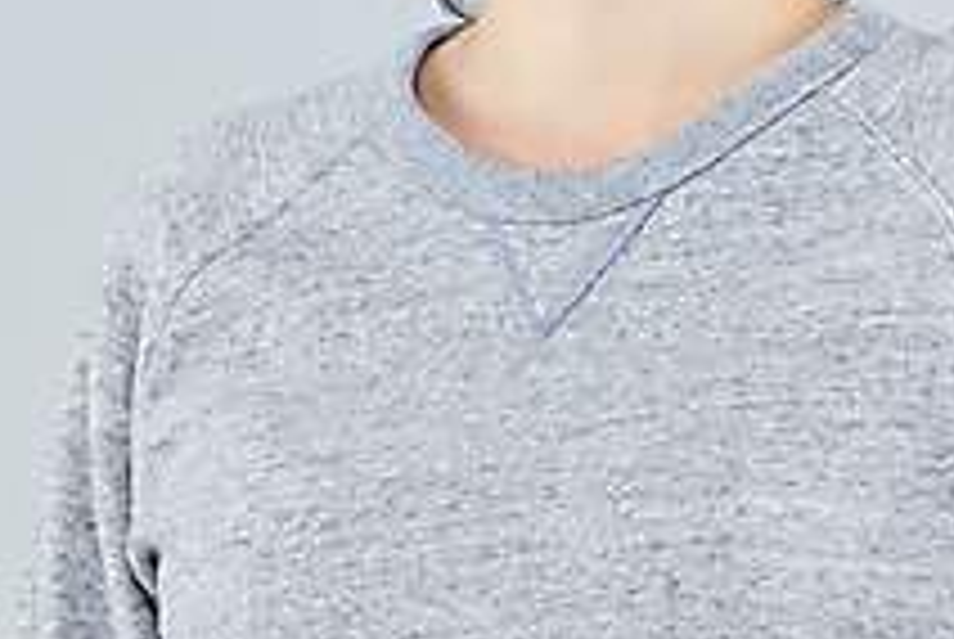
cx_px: 587
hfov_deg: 4.6
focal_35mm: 452
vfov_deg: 3.0
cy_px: 806
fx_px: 11994
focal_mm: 160
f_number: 16
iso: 100
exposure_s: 1/125
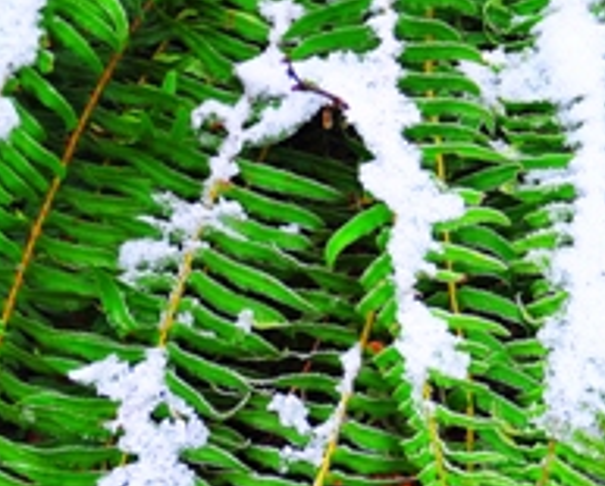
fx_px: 1363
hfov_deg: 25.0
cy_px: 276
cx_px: 317
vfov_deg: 20.2
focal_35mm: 76
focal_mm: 35
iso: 800
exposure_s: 1/125
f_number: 4.5
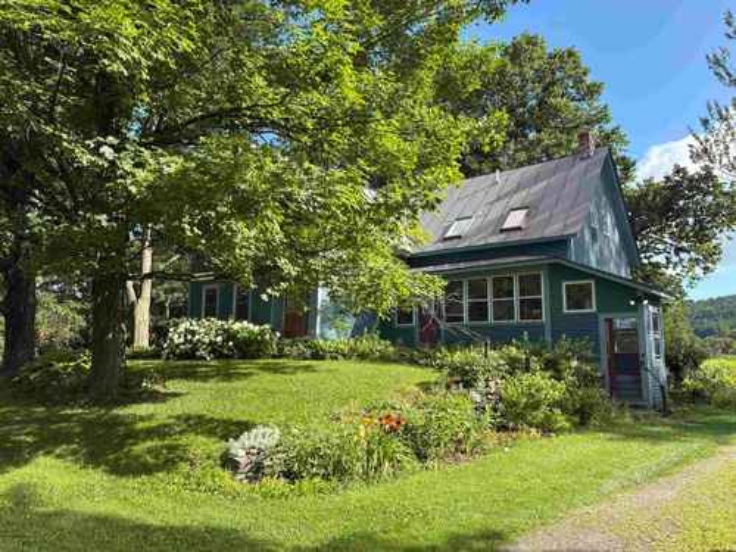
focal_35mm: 26
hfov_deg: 67.3
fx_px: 553
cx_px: 368
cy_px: 276
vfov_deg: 53.1
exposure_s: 1/1217
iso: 50
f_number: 1.6
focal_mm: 5.96
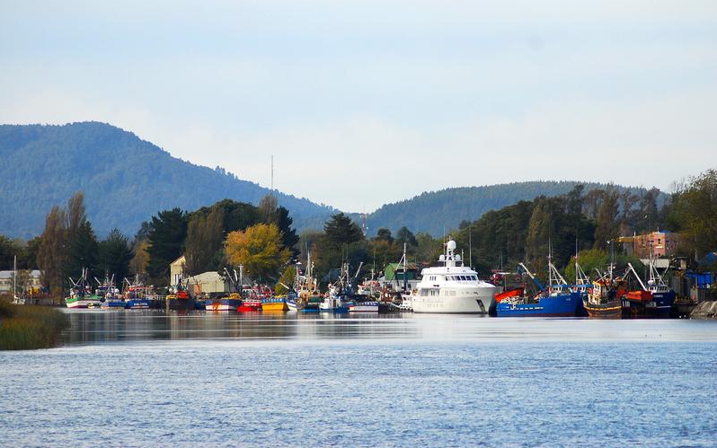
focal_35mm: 254
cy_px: 210
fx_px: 4954
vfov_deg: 5.2
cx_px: 358
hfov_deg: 8.3
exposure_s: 1/1000
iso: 250
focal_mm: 165
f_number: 4.8
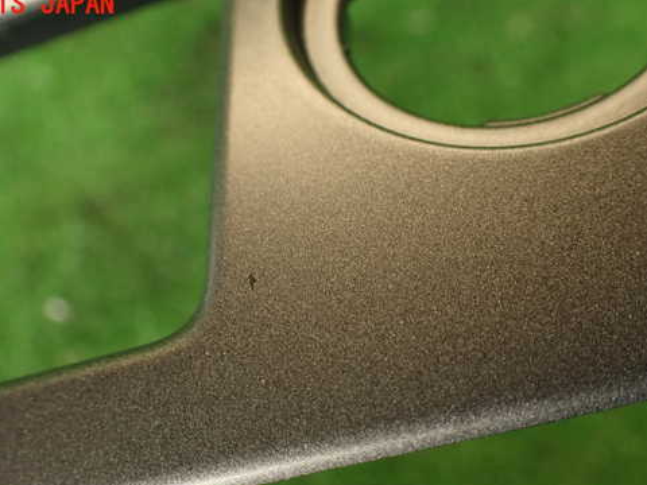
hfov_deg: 46.6
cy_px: 291
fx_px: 748
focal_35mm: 40
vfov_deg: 35.8
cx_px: 274
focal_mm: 5.79
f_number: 2.4
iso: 200
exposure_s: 1/50
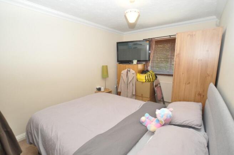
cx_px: 117
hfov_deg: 95.0
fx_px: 107
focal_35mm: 16
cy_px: 78
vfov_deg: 71.9
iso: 800
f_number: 4.5
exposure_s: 1/60
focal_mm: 11
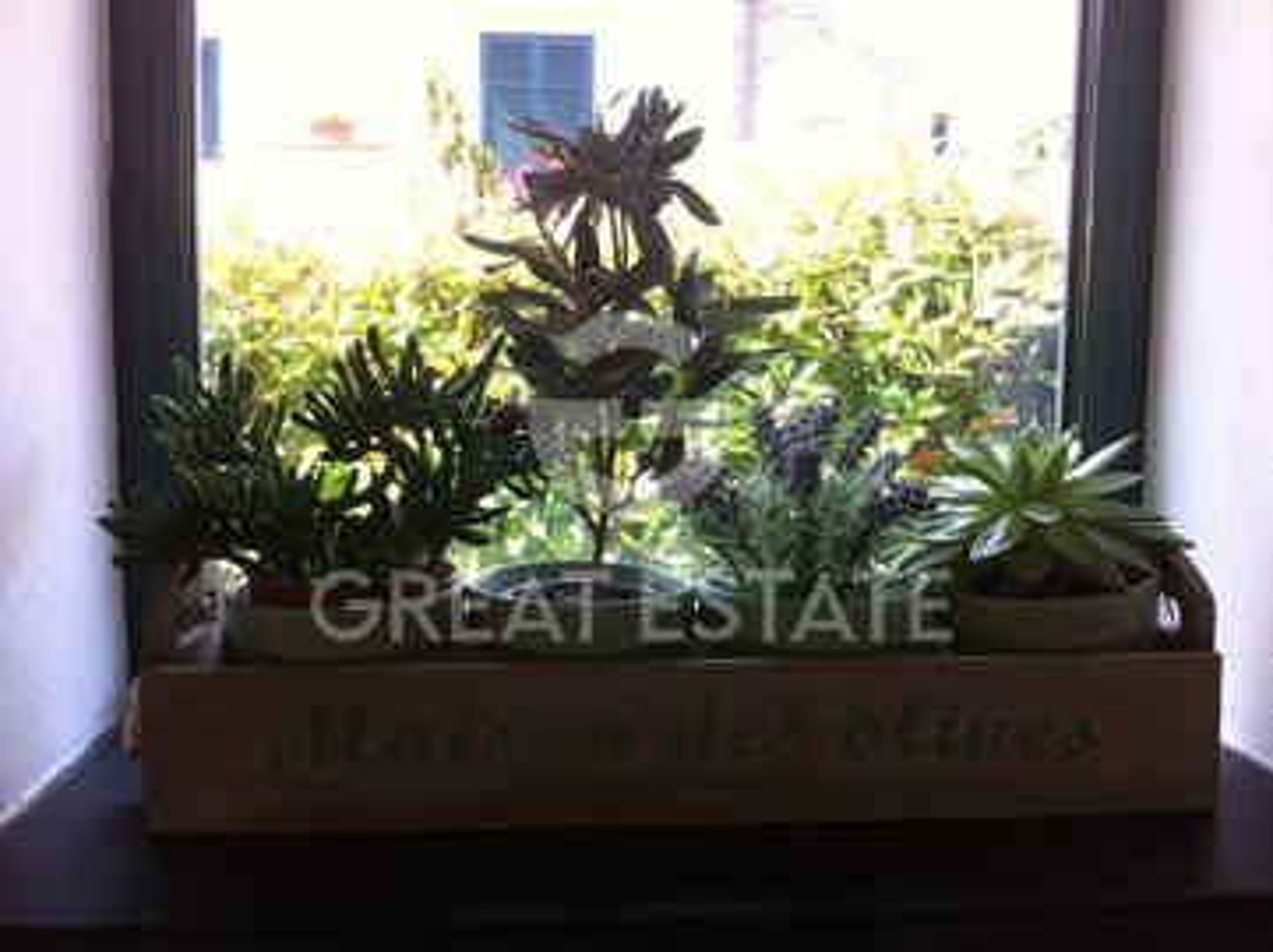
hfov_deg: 52.7
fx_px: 1286
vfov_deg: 40.6
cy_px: 476
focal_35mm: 35
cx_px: 636
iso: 125
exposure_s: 1/100
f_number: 2.8
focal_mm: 3.85
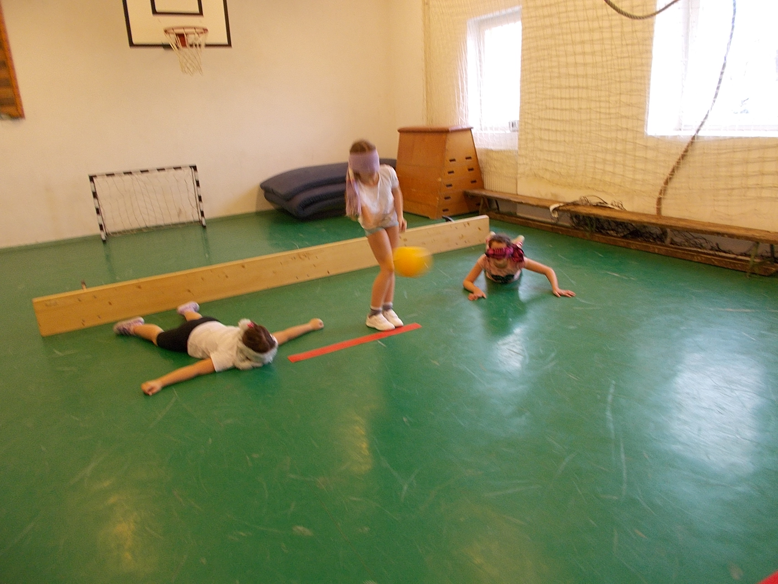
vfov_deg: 53.1
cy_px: 292
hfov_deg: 67.3
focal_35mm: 26
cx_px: 389
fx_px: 584
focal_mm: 4.6
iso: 140
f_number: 3.2
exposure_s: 1/25
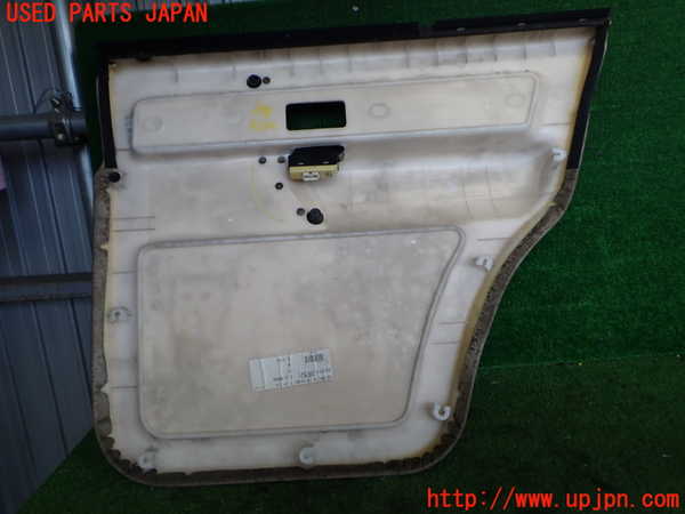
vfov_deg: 54.9
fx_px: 495
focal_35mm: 25
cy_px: 257
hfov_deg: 69.4
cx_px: 342
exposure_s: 1/125
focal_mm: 4.5
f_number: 2.8
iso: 100
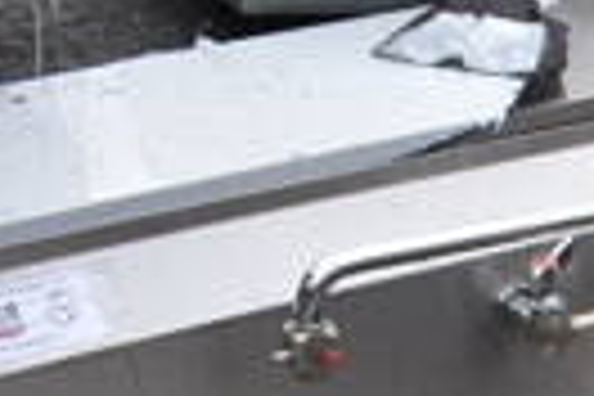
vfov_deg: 10.2
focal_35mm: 125
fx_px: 2062
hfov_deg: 14.4
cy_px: 765
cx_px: 1080
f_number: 6.3
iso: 200
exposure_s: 1/250
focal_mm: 18
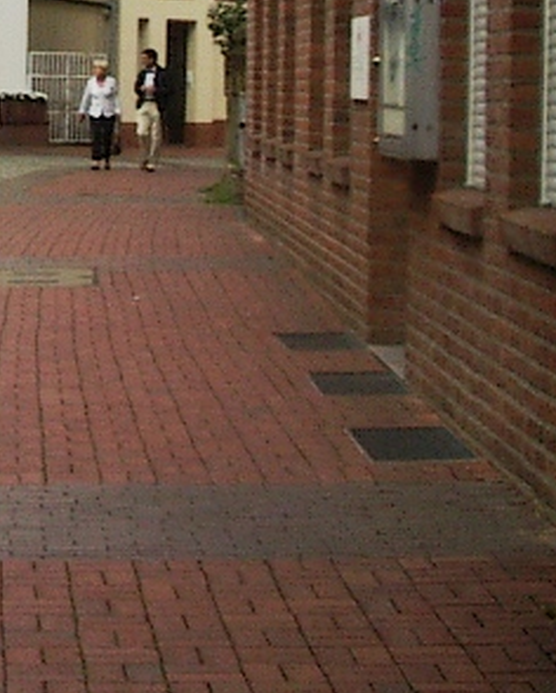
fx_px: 2648
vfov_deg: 14.5
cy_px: -90
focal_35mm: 129
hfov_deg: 11.4
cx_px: -313
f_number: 4.8
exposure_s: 1/320
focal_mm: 5.8
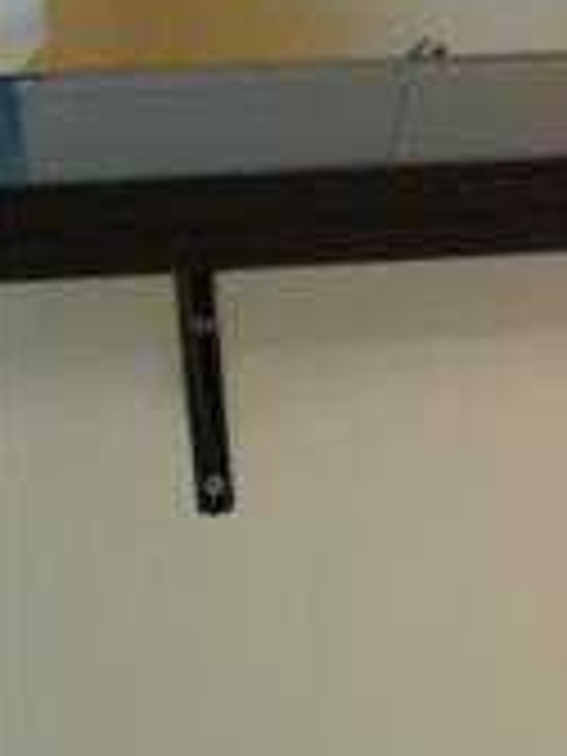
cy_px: 140
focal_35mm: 118
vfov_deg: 16.6
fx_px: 2577
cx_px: 1004
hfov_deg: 11.7
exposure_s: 1/33
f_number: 2.2
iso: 100
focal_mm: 3.3
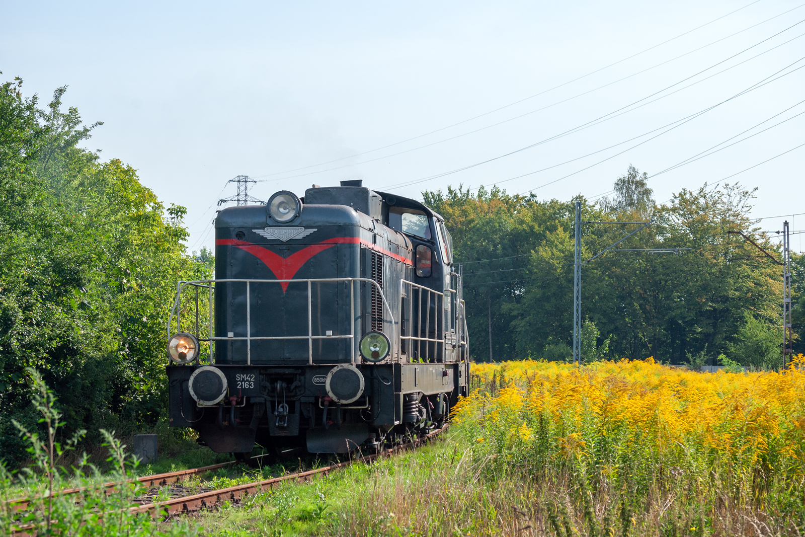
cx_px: 402
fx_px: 2281
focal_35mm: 102
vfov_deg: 13.4
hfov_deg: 20.0
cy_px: 268
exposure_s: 1/320
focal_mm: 68
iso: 100
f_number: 7.1
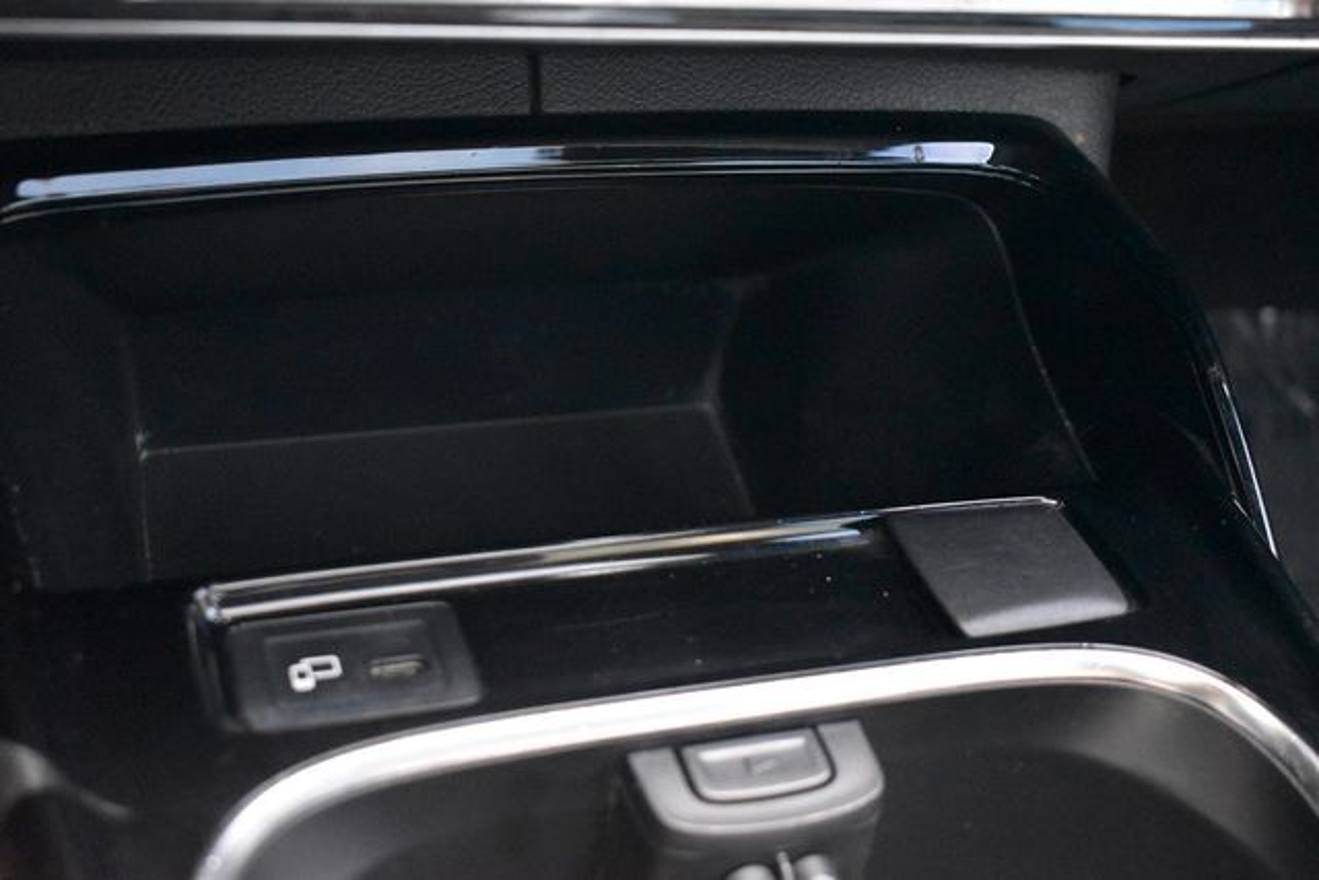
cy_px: 440
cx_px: 660
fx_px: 1869
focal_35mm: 51
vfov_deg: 26.5
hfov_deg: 38.9
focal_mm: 34
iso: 5600
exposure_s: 1/125
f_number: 4.5
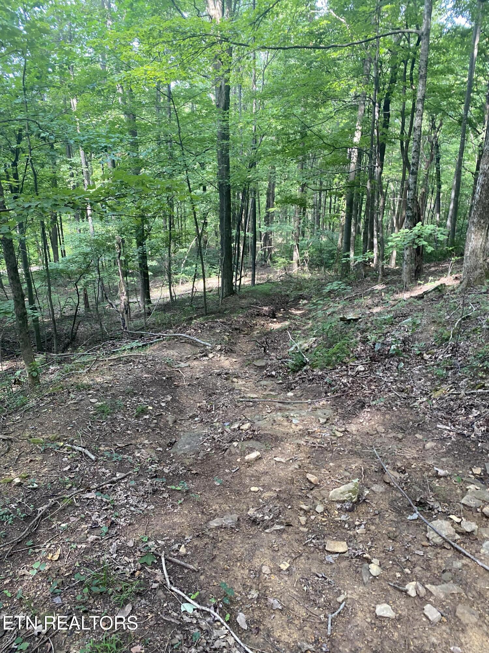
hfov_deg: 53.1
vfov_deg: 67.3
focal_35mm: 26
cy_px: 326
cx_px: 244
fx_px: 490
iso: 125
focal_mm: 4.25
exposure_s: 1/87
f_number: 1.8
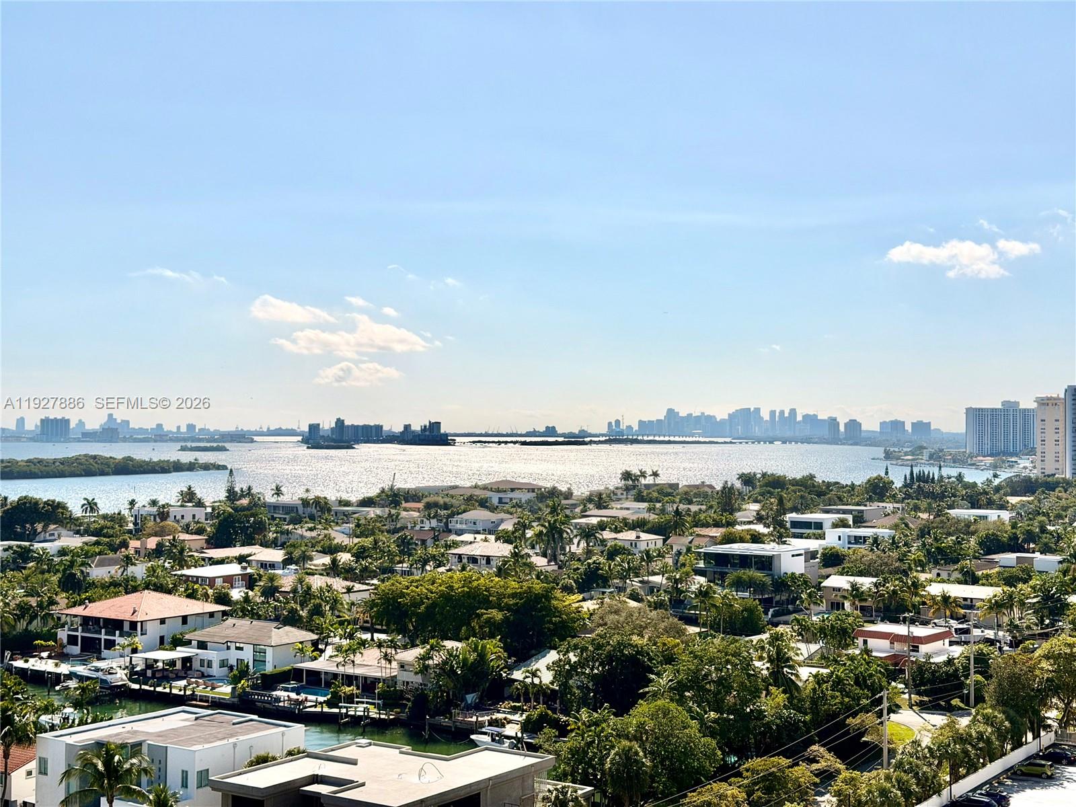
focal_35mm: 48
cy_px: 404
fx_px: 1492
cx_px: 538
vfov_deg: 30.3
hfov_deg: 39.7
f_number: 1.78
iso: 64
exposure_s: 1/20408
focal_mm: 6.76
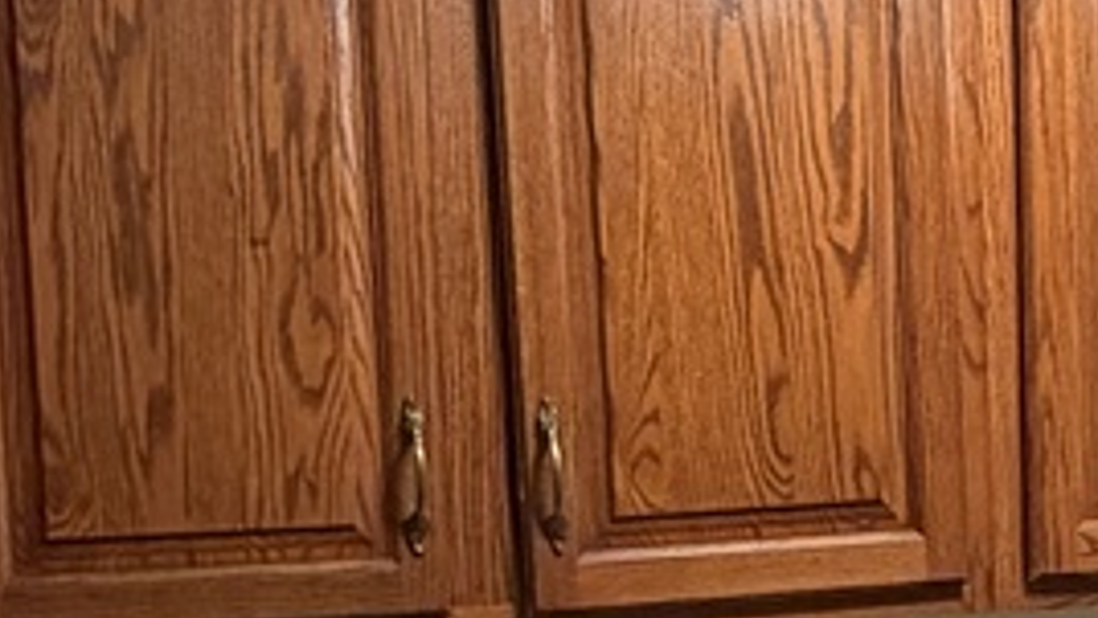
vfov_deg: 14.5
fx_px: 2388
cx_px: 750
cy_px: 634
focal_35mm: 82
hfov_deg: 25.7
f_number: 2.2
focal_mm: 2.22
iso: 250
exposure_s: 1/60
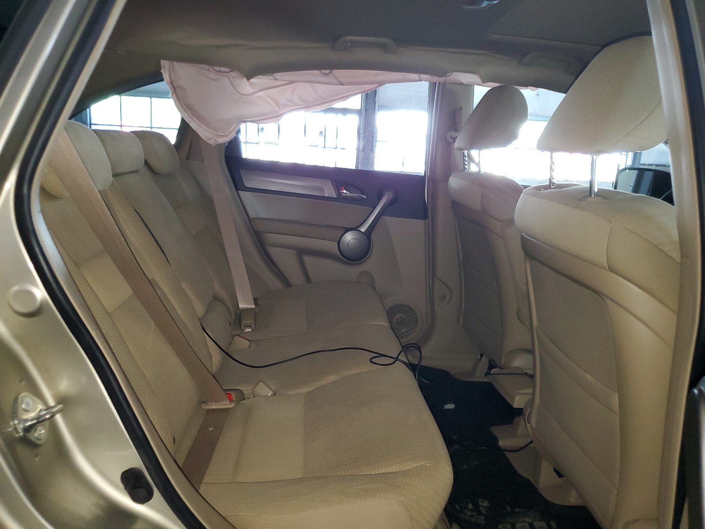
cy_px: 264
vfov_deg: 53.1
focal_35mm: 26
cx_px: 352
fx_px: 530
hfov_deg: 67.3
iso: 294
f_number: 1.5
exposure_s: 1/24
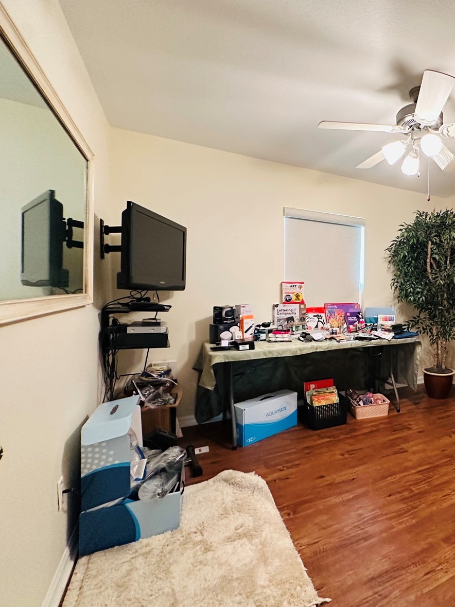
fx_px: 333
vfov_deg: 84.7
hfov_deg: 60.6
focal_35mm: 19
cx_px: 389
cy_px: 303
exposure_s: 1/60
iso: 500
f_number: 2.2
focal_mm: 2.22
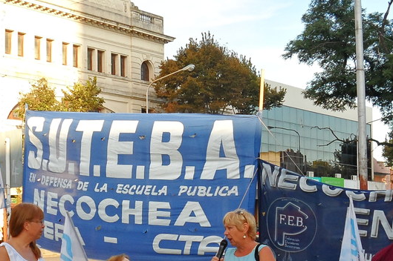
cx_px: 171
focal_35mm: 68
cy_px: 190
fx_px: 742
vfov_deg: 19.9
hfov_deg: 29.6
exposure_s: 1/350
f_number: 2.6
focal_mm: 4.9
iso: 80
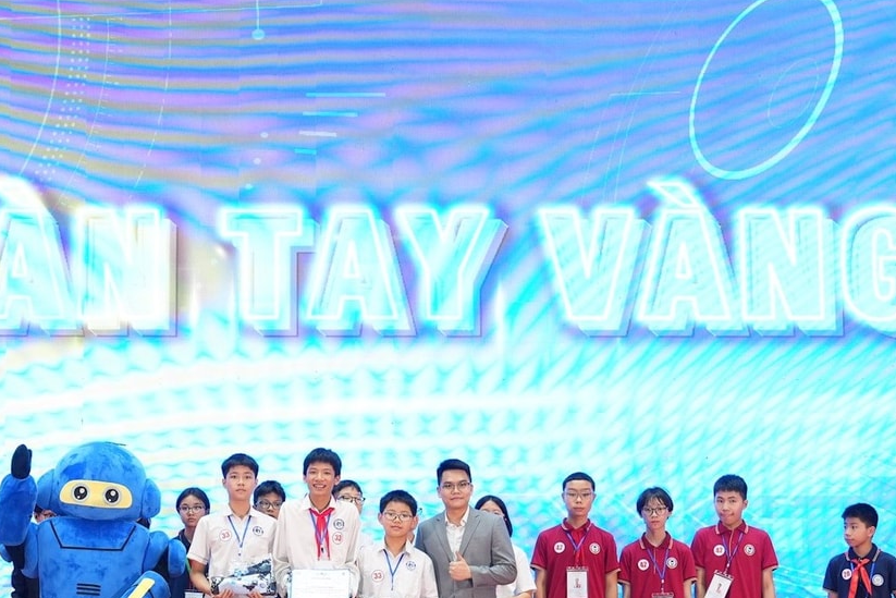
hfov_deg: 22.2
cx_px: 259
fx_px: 2265
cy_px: 361
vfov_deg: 15.0
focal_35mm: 91
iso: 800
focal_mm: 39
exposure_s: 1/100
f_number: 4.5
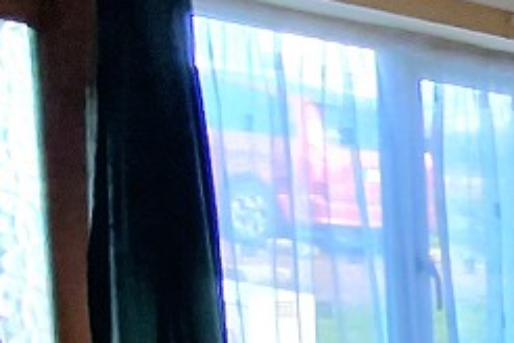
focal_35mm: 88
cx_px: 1185
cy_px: 529
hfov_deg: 15.2
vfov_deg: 14.4
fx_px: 1256
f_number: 2.2
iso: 125
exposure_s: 1/60.2
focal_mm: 2.2
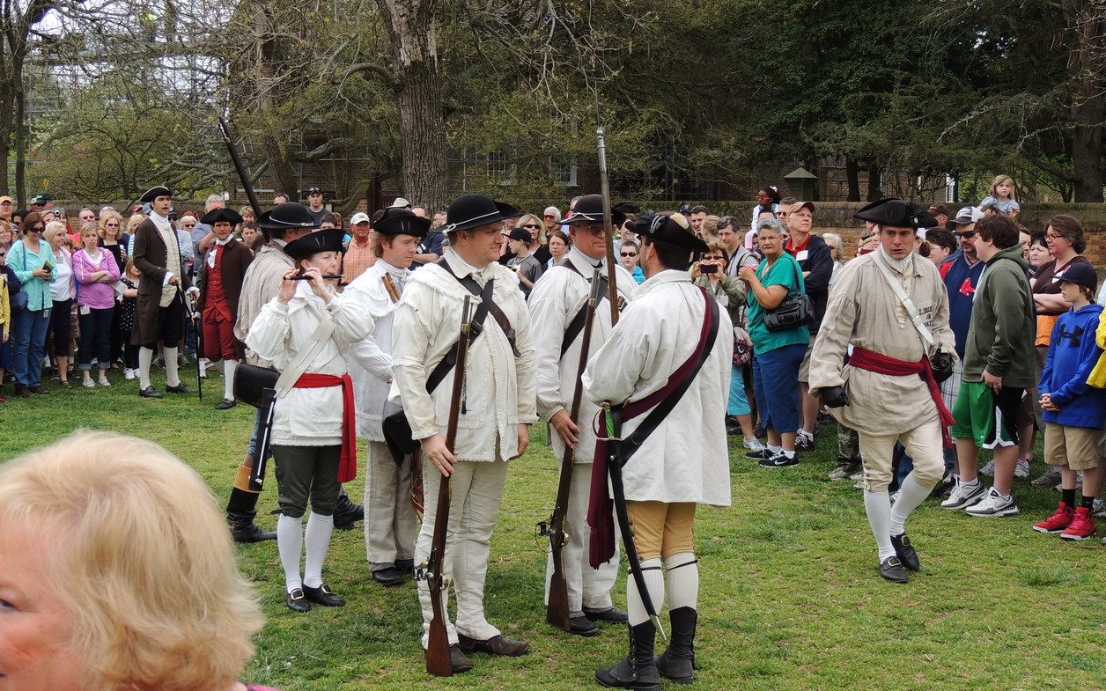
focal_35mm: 54
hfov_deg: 37.5
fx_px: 1628
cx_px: 558
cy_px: 287
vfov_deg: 23.9
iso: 100
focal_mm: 8.9
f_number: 3.6
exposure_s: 1/320
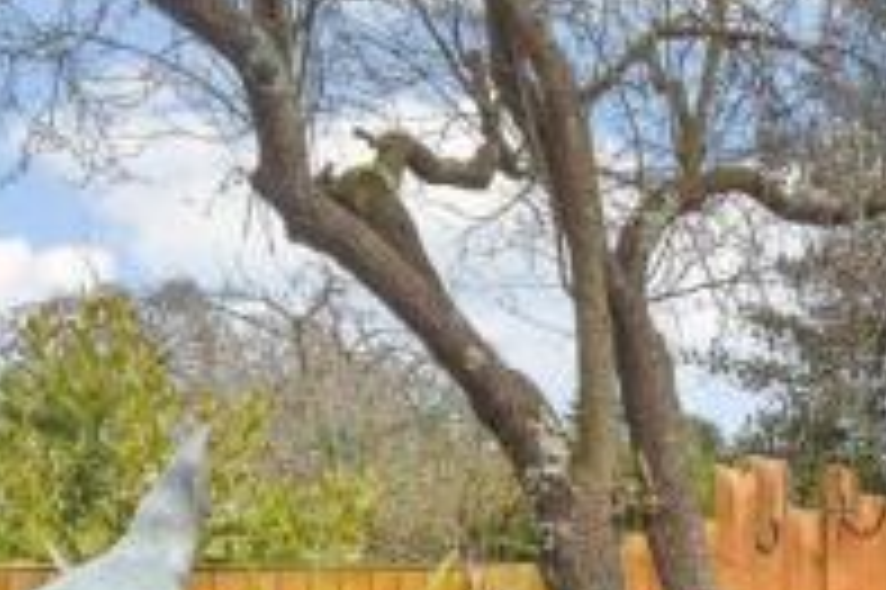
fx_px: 1229
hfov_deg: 33.1
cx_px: 1037
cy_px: 705
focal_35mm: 50
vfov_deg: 24.5
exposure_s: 1/100
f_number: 8
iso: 160
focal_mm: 10
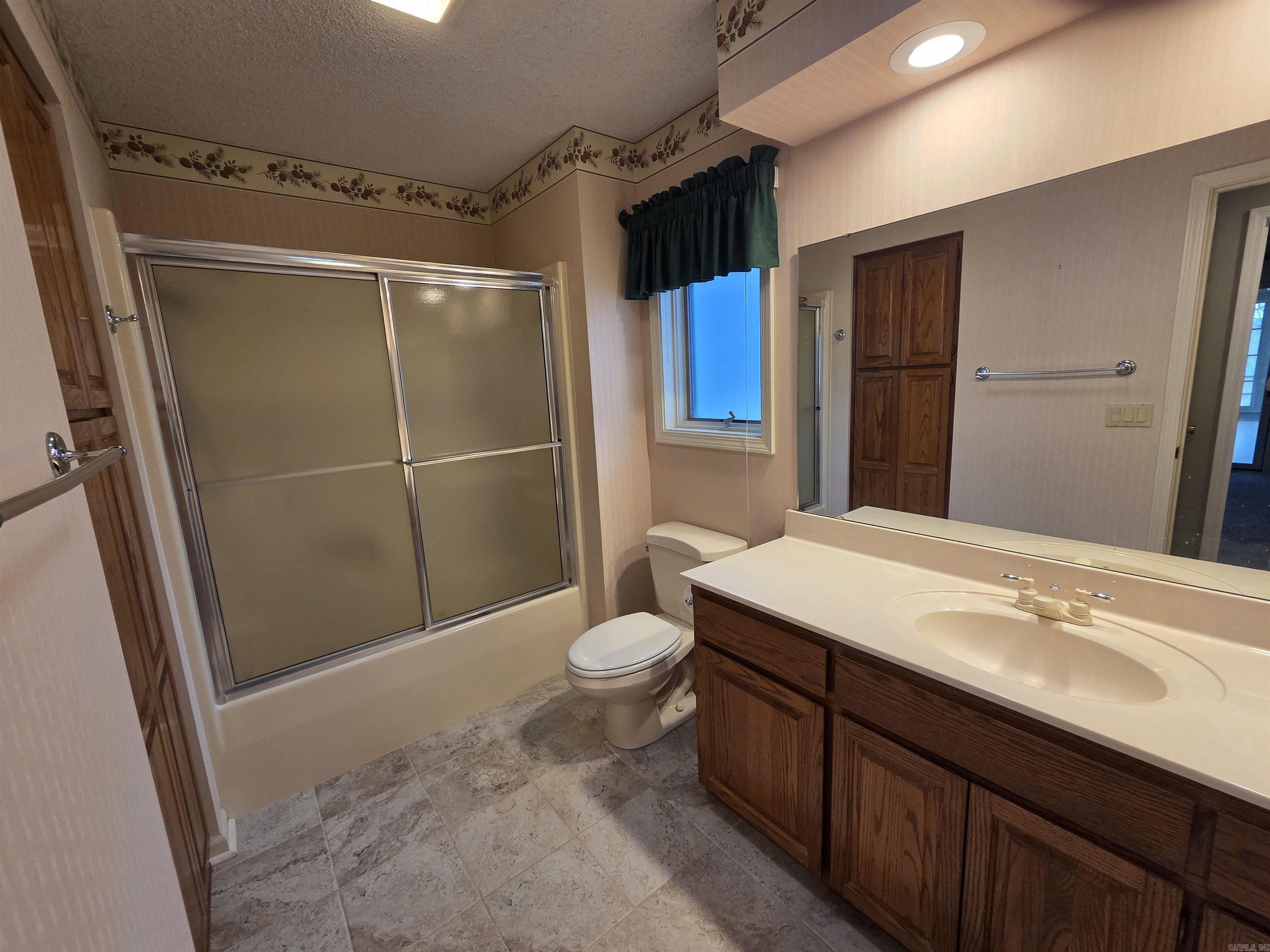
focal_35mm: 13
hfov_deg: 106.2
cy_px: 476
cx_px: 635
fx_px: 477
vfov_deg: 89.9
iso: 200
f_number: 2.2
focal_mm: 2.2
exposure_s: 1/60
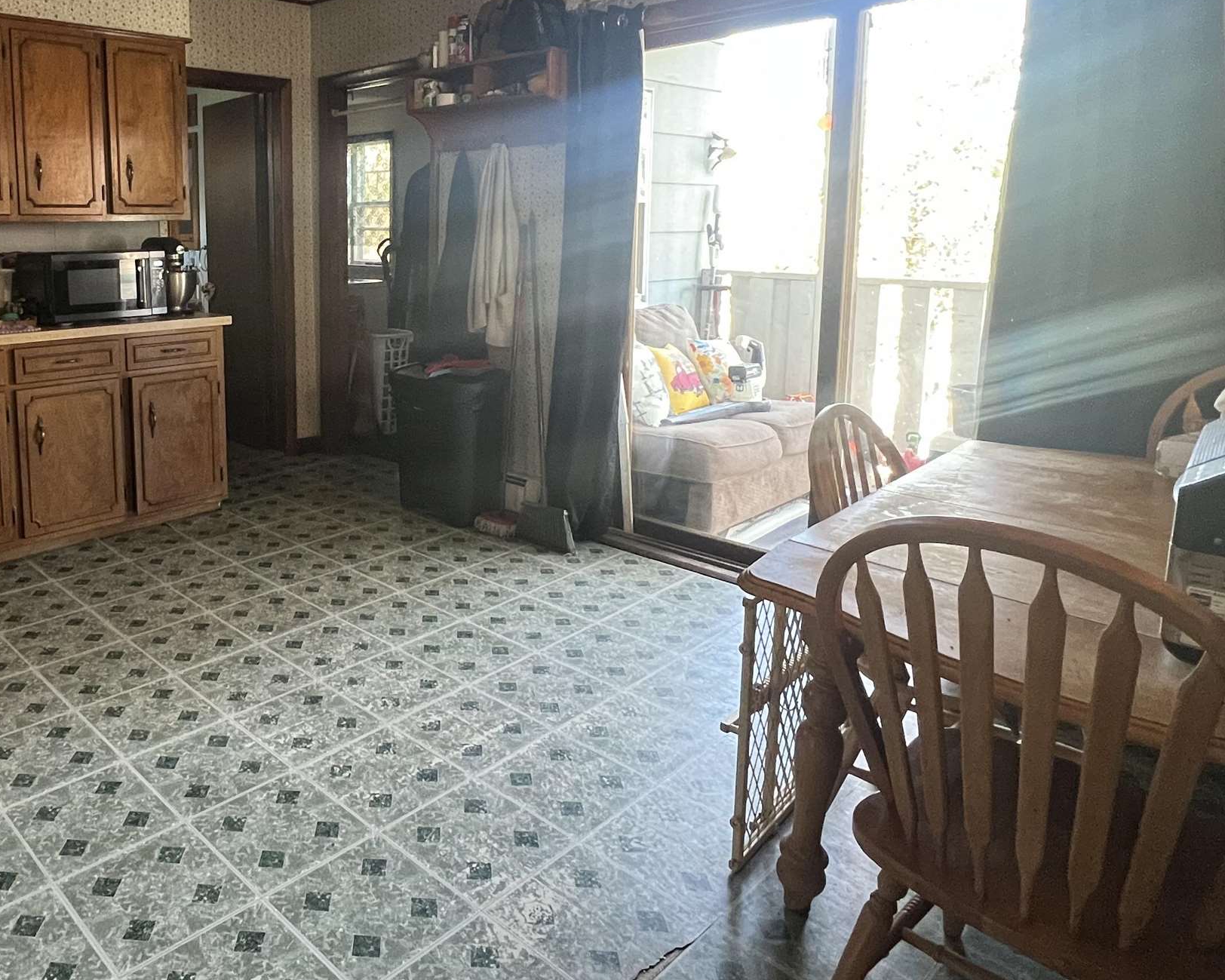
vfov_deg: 57.7
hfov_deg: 66.9
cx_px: 345
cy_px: 340
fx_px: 870
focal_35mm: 24
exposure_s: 1/60
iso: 400
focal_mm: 1.57
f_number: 1.8
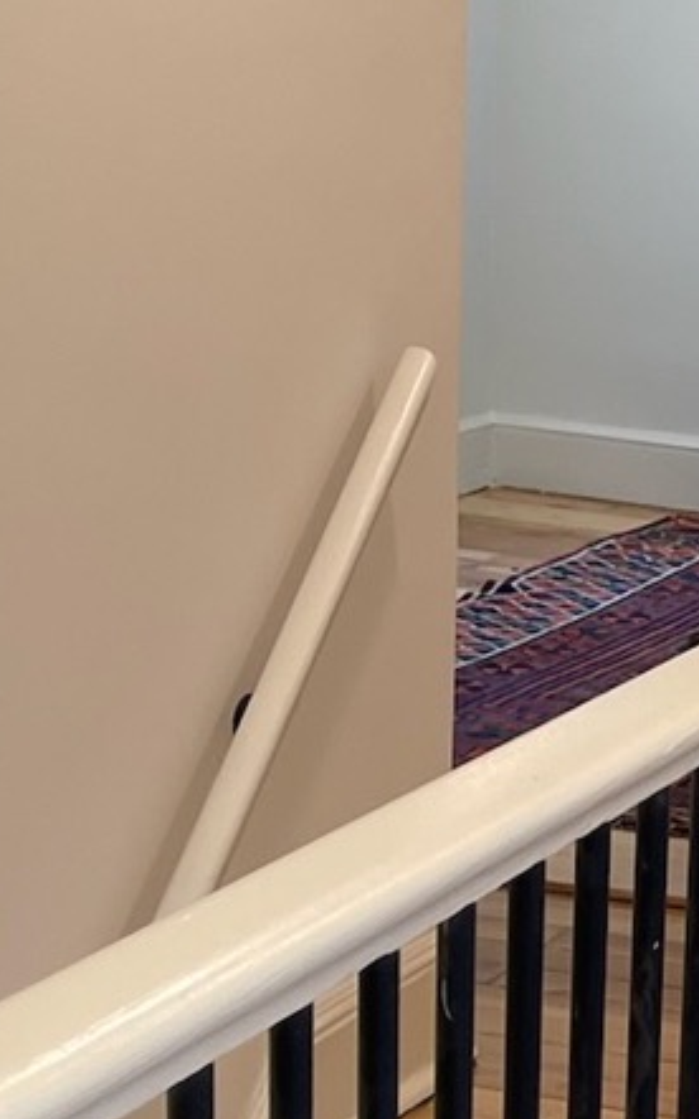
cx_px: 1509
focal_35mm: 96
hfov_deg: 11.8
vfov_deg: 21.6
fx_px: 2928
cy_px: 706
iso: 80
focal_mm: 5.1
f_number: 1.6
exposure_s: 1/120
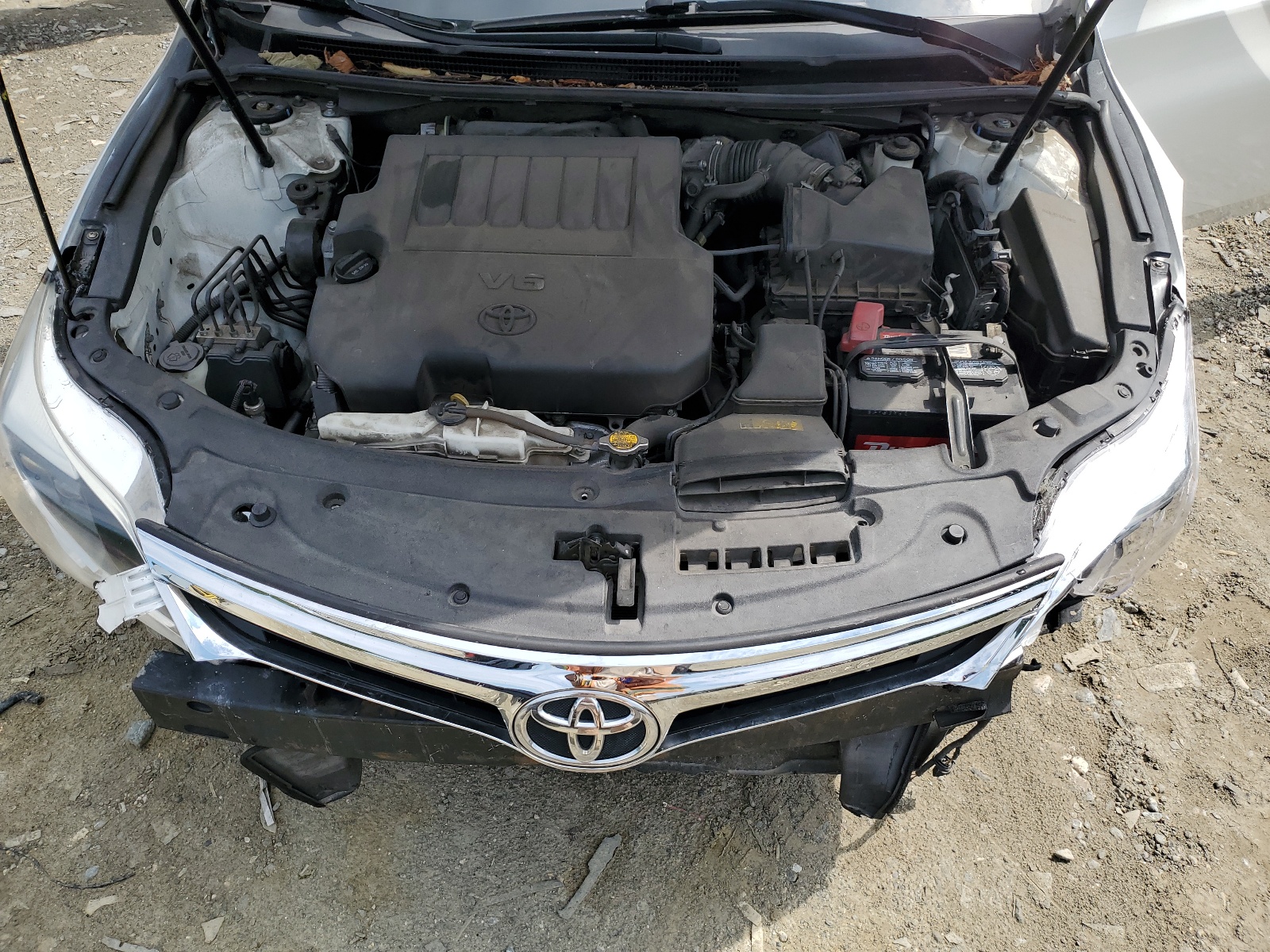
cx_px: 635
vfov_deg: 53.1
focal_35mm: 26
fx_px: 954
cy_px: 476
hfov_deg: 67.3
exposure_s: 1/2500
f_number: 1.5
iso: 50
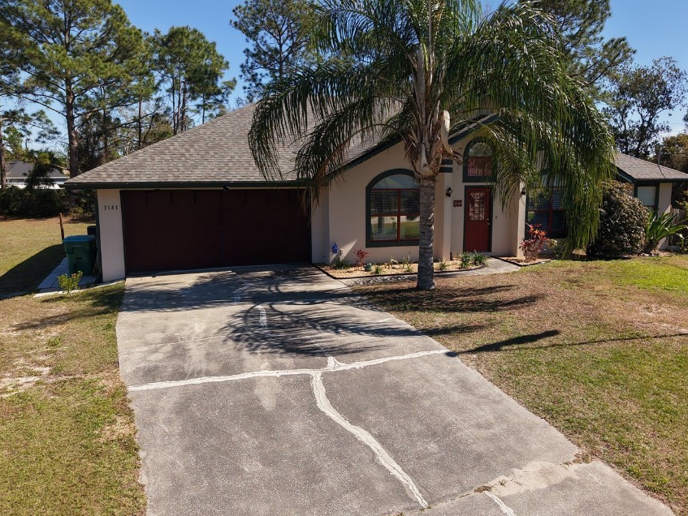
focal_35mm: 29
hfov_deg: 61.6
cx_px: 370
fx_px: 577
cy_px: 248
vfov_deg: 48.3
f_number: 1.8
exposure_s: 1/80
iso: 100
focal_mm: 8.67
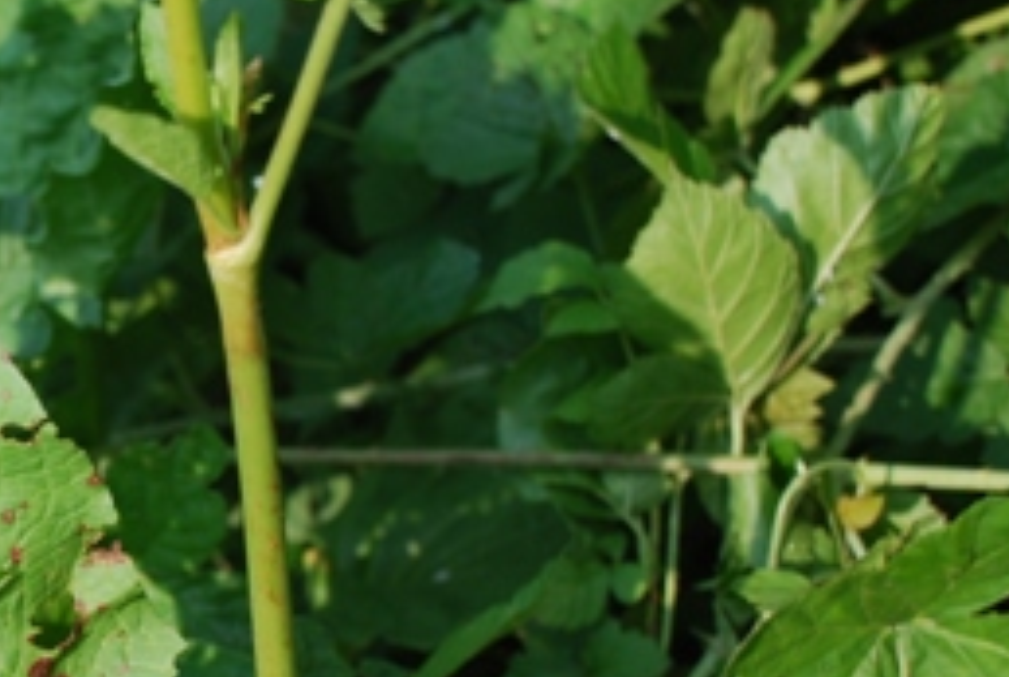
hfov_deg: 17.0
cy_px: 501
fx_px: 3235
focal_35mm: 115
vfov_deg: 11.9
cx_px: -199
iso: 100
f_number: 6.3
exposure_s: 1/160
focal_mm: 31
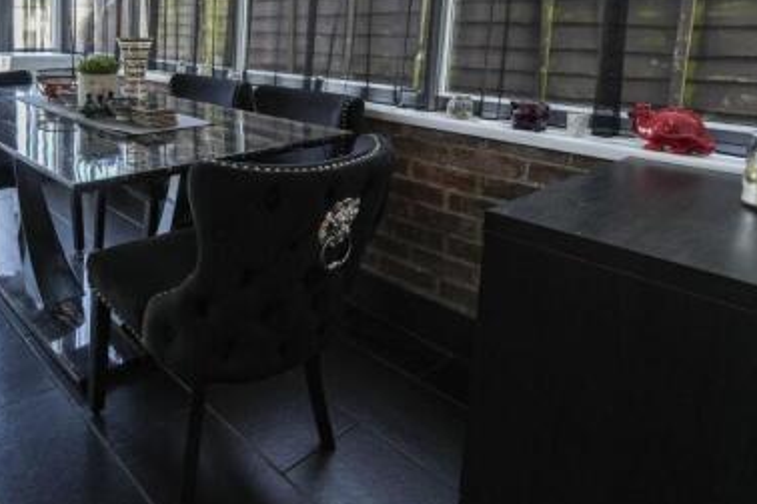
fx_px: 547
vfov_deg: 46.6
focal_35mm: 26
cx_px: 163
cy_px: 91
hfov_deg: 64.0
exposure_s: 1/60
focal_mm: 10
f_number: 4
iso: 500
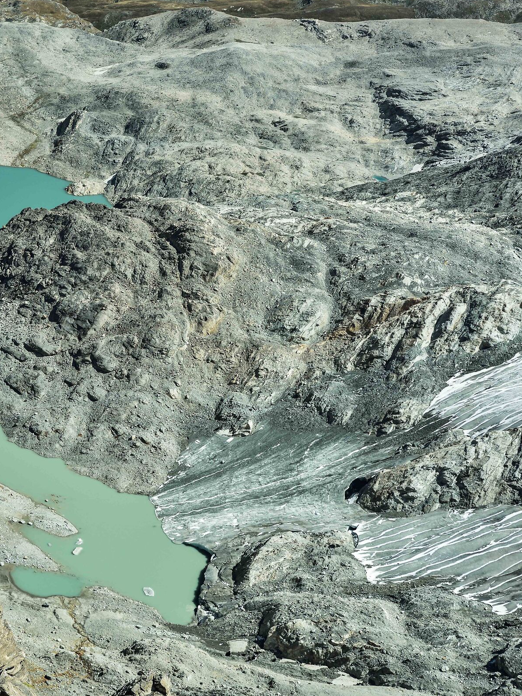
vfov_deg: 29.0
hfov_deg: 21.5
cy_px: 346
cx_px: 62
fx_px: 1347
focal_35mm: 67
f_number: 11
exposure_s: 1/125
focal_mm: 46
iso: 100
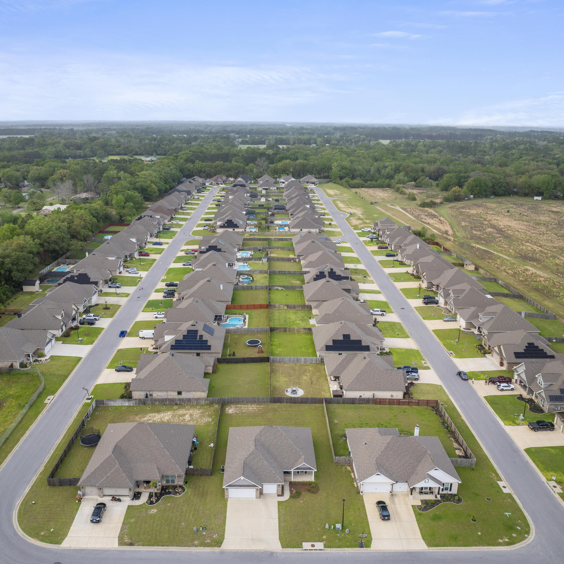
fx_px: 535
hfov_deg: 55.6
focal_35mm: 29
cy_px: 288
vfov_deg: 55.6
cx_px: 269
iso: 130
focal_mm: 12.29
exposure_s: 1/30
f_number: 2.8
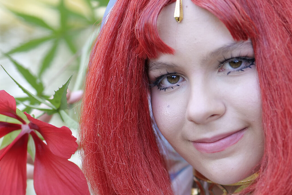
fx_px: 941
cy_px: 143
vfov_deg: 11.8
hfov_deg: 17.6
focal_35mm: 116
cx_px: 173
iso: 200
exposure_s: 1/400
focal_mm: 50
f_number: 1.8
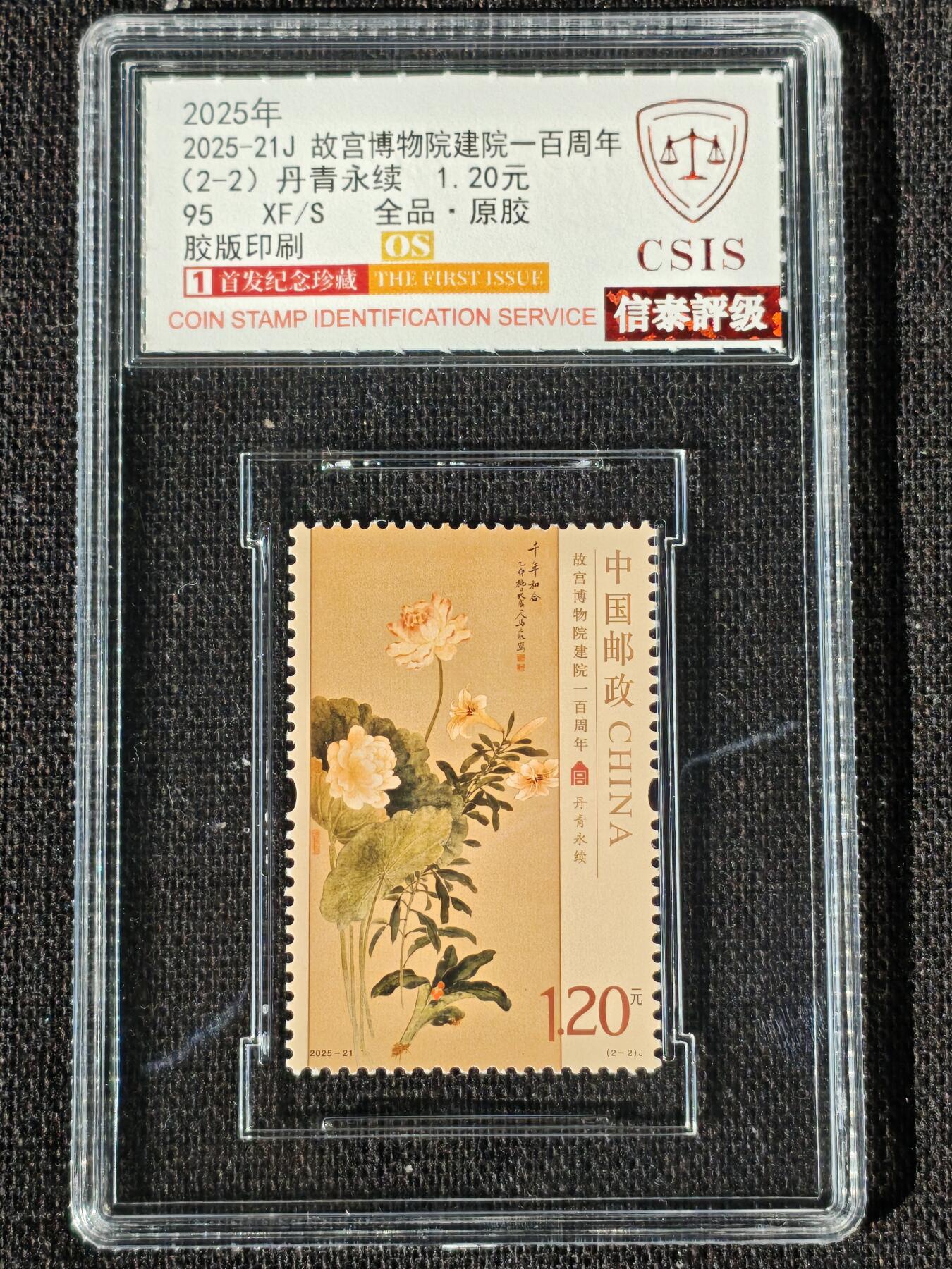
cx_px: 476
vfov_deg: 23.6
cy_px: 634
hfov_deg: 17.8
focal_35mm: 83
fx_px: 3044
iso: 50
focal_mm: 4.94
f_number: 1.5
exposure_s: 1/2247
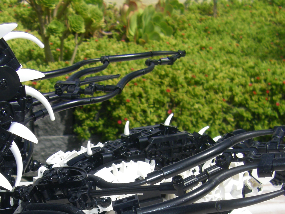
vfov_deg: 17.2
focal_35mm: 84
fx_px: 691
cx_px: 93
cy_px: 208
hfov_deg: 23.2
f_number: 7
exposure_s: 1/320
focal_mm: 6.3
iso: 64
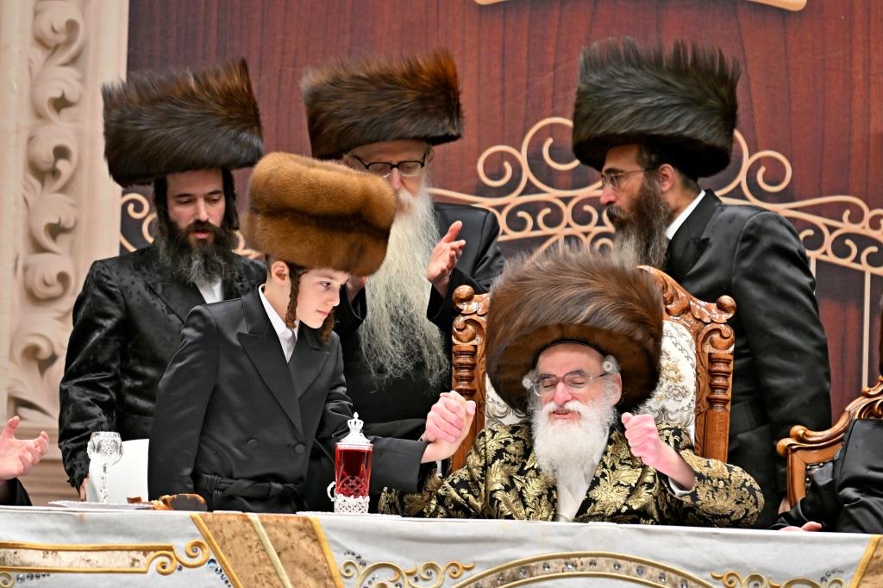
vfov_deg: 4.6
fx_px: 7356
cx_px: 442
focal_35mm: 300
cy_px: 294
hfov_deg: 6.9
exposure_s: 1/250
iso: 250
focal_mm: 200
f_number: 2.8
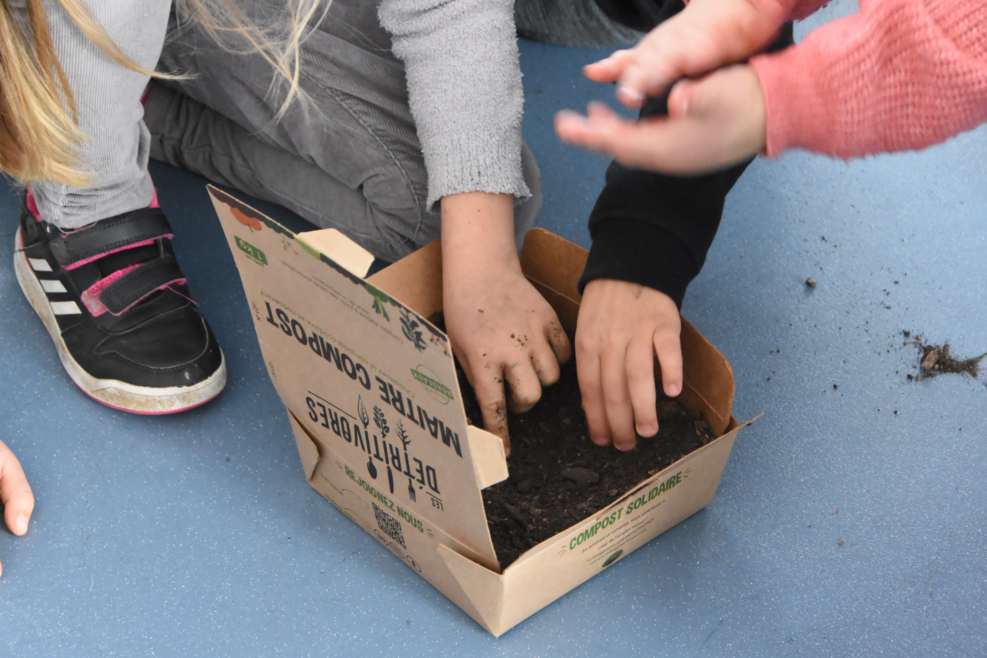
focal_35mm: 112
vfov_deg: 12.2
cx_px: 494
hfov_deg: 18.2
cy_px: 329
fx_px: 3084
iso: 8000
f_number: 8
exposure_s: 1/100
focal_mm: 75
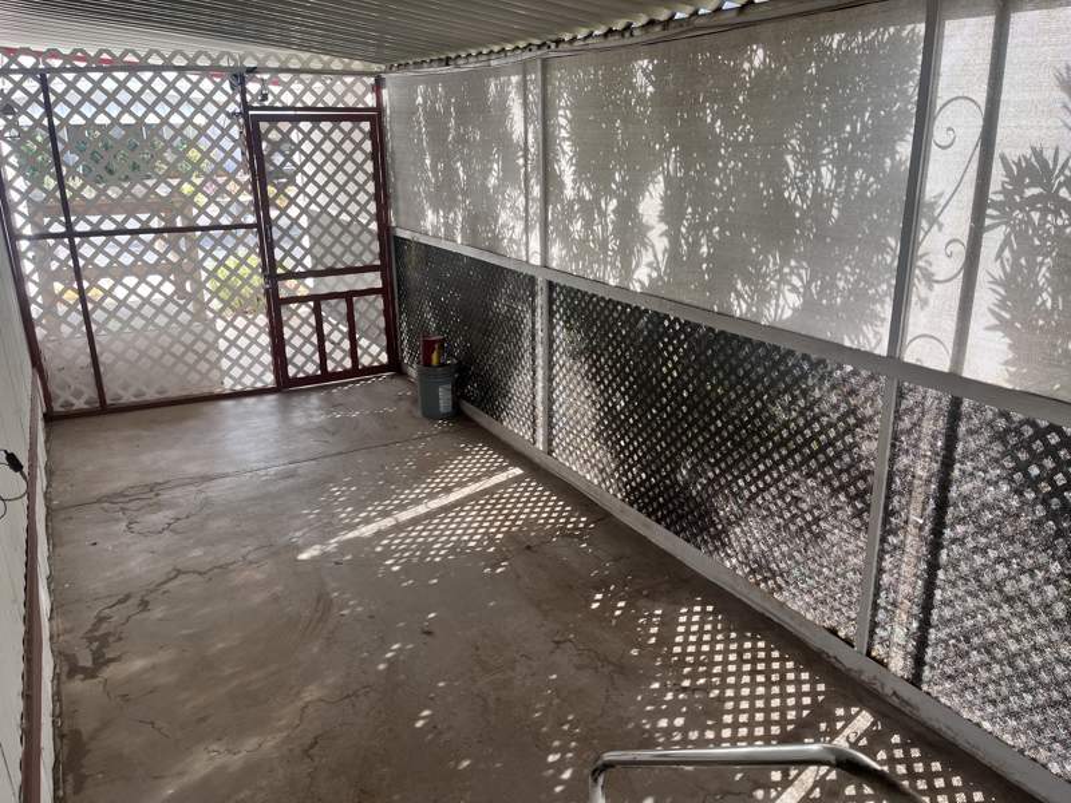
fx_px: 804
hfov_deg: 67.3
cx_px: 536
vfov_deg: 53.1
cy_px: 402
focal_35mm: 26
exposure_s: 1/178
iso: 40
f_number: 1.6
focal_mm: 5.1
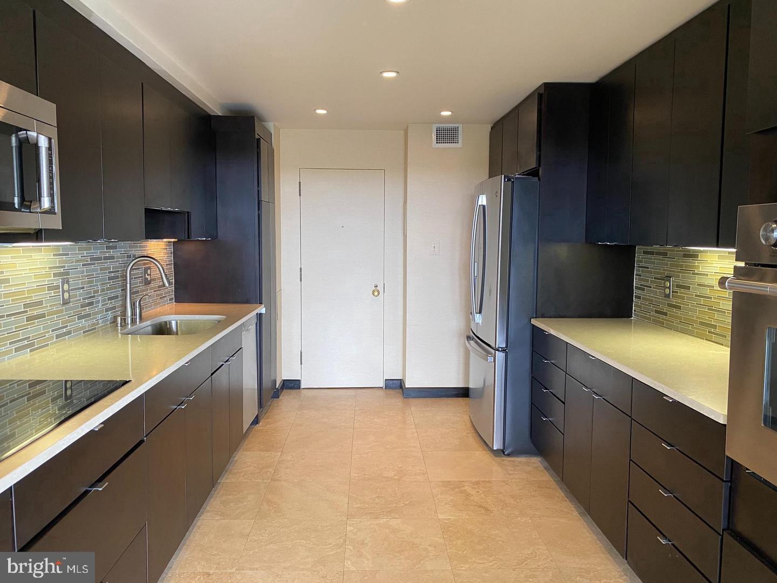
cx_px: 388
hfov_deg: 67.3
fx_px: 584
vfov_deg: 53.1
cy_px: 292
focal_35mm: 26
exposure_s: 1/60
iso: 160
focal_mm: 4.25
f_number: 1.8
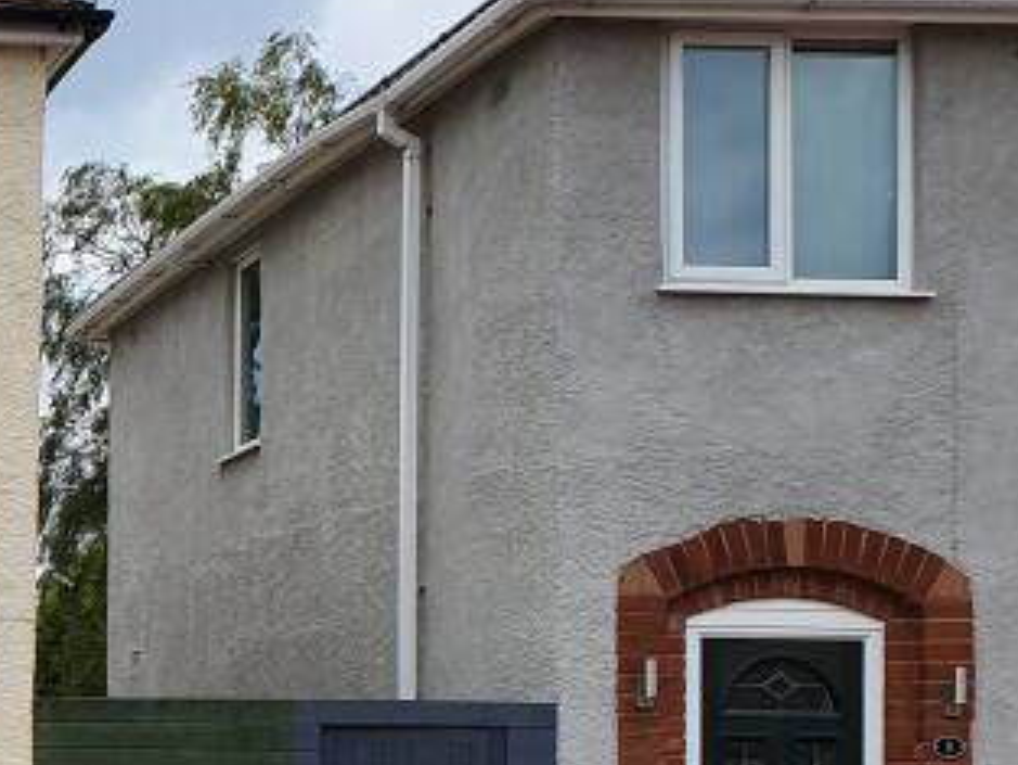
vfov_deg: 16.9
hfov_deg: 20.9
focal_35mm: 85
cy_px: 791
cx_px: -309
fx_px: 2501
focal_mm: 4.32
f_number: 2.4
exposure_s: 1/1392
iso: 50
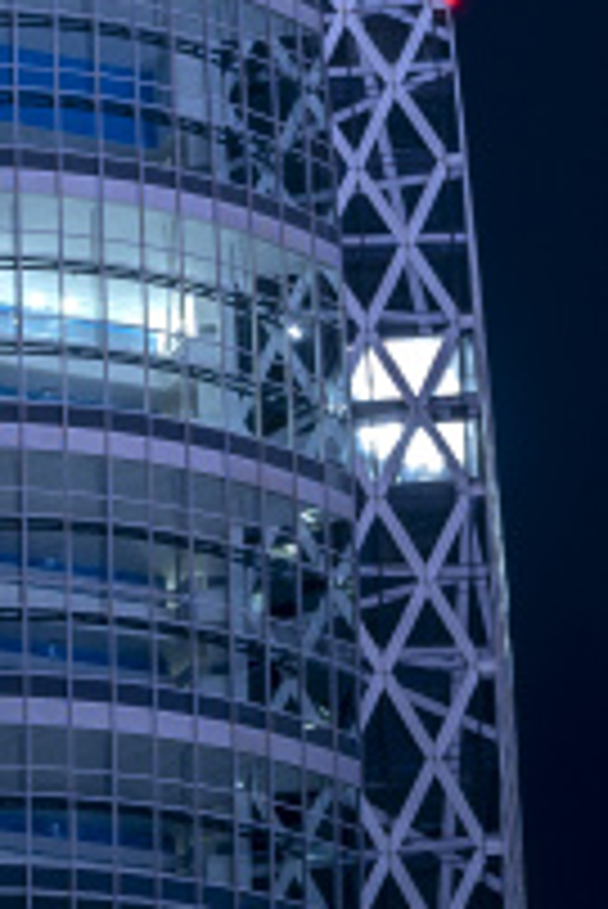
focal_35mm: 175
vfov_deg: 11.6
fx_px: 4425
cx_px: 414
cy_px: 14
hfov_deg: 7.9
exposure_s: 10
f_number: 8
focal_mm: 29.5
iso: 100
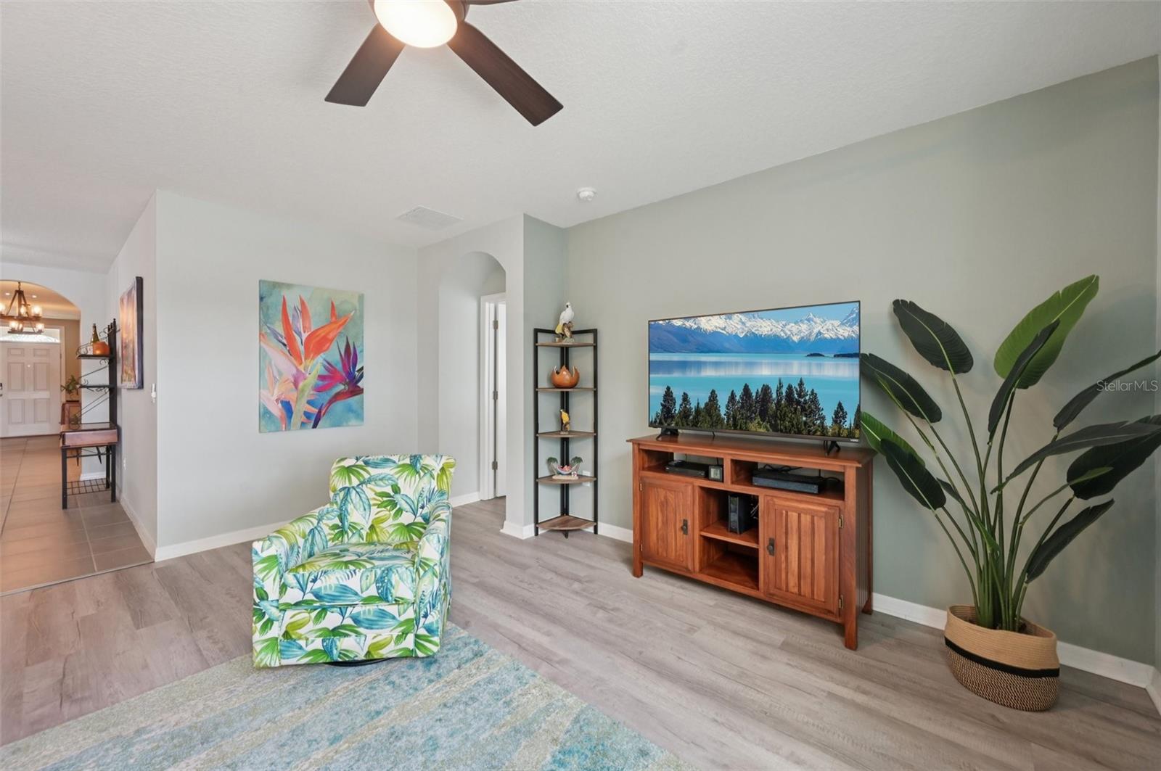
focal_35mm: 14
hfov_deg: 104.3
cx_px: 580
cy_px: 386
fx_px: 451
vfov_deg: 81.1
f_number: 8
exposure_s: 1/13
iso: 400
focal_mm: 14
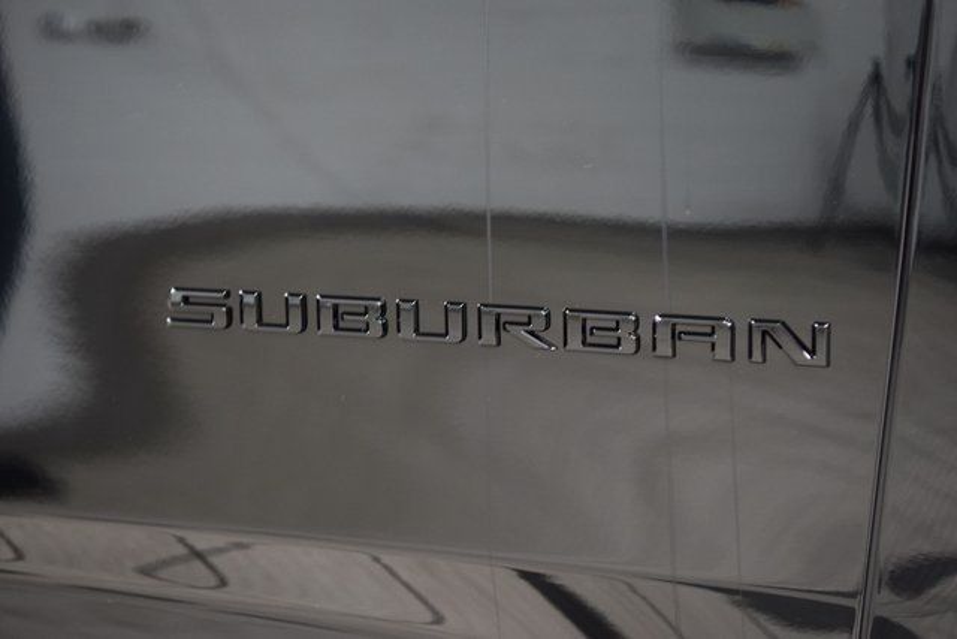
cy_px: 320
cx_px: 478
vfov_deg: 18.2
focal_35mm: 75
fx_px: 1994
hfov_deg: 27.0
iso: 1600
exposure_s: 1/20
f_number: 2.8
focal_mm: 50
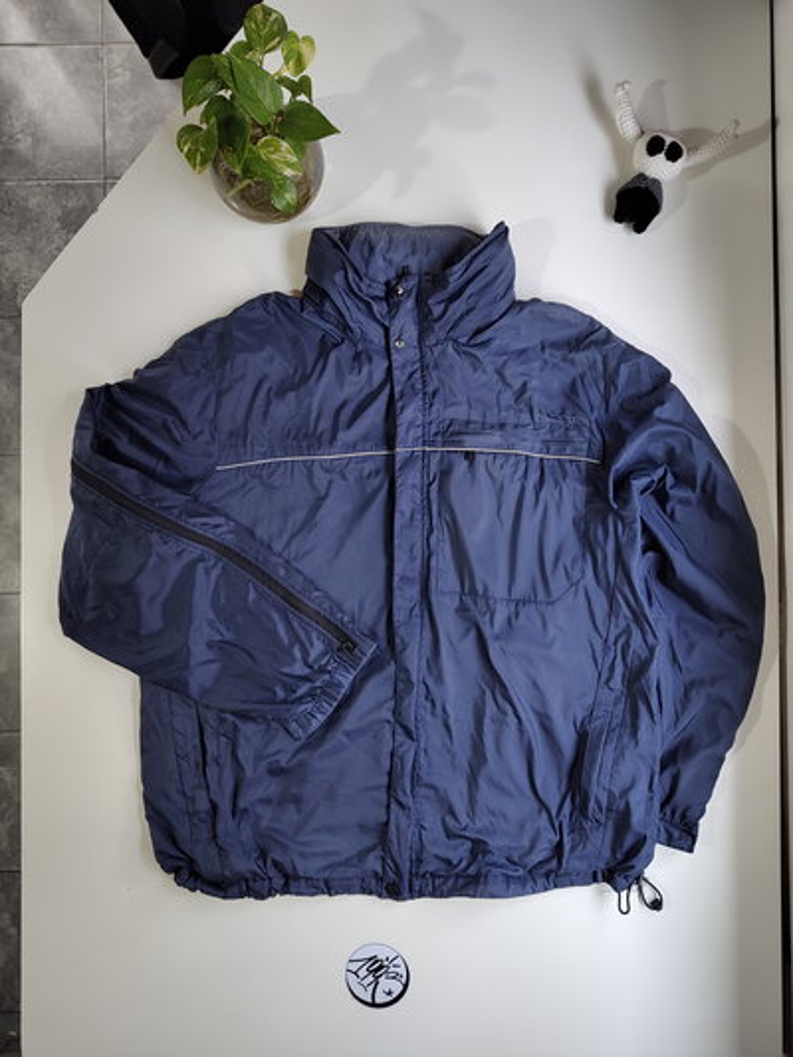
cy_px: 528
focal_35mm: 23
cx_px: 396
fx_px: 702
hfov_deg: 58.9
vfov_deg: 73.9
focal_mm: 5.56
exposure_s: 1/50
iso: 220
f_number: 1.8
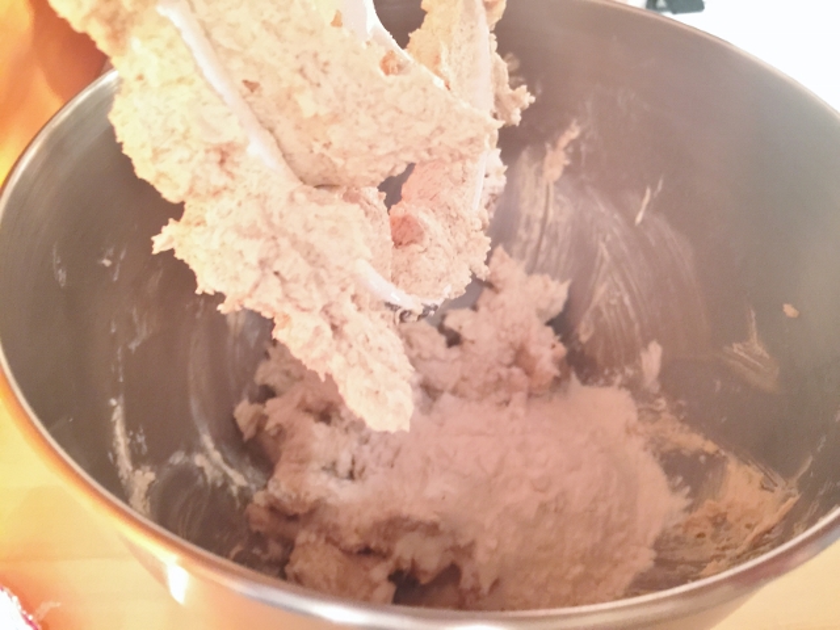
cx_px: 420
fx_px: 704
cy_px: 315
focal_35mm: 29
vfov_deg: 48.2
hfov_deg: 61.7
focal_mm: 4.15
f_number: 2.2
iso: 125
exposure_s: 1/8
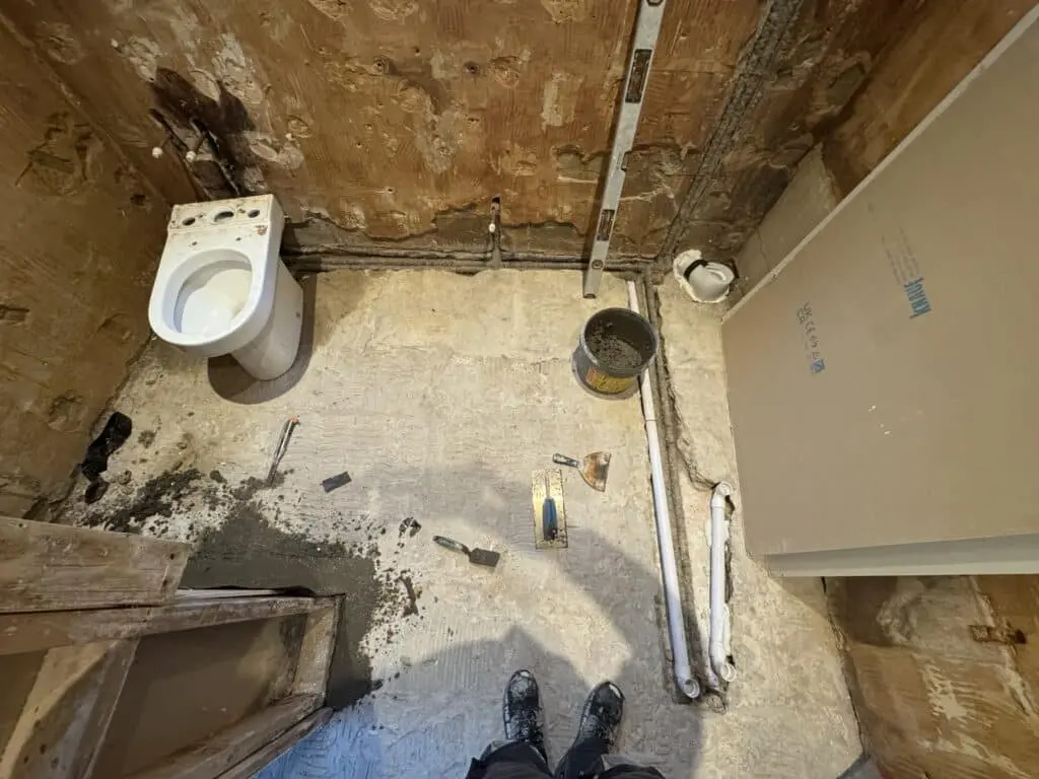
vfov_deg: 85.7
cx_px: 520
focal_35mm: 14
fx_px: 420
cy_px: 390
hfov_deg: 102.1
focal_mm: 2.22
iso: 320
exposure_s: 1/100
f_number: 2.2
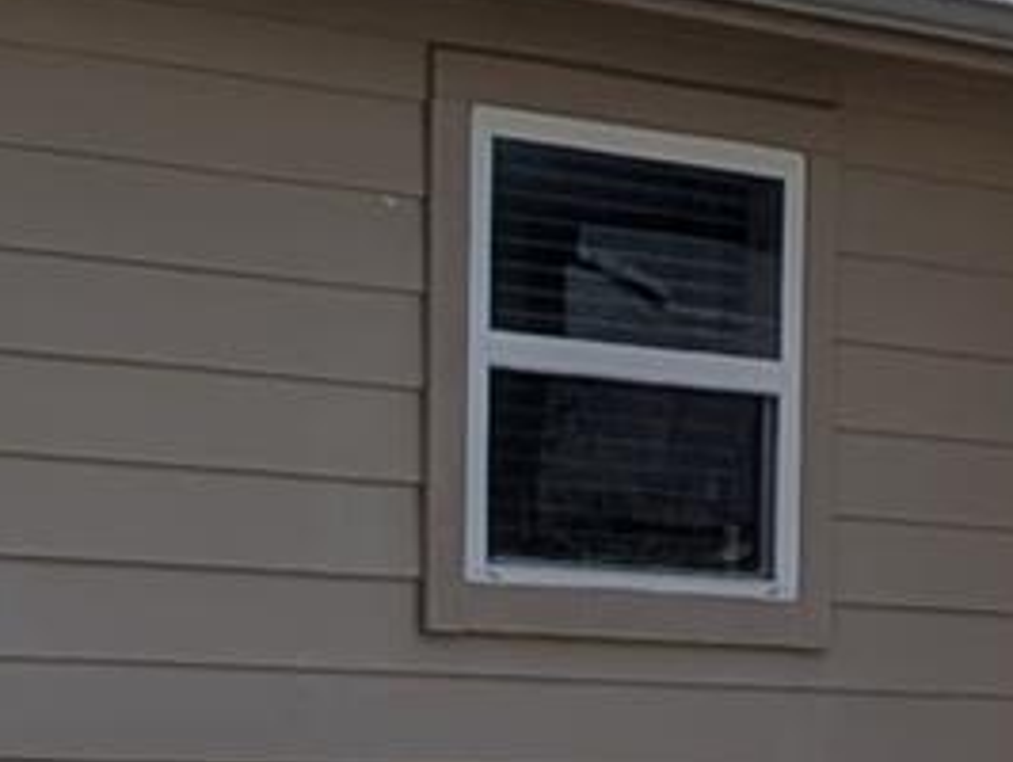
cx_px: 1409
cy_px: 983
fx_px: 5389
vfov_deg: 8.0
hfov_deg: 10.4
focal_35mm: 184
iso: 21
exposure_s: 1/3448
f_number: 1.68
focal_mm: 6.9
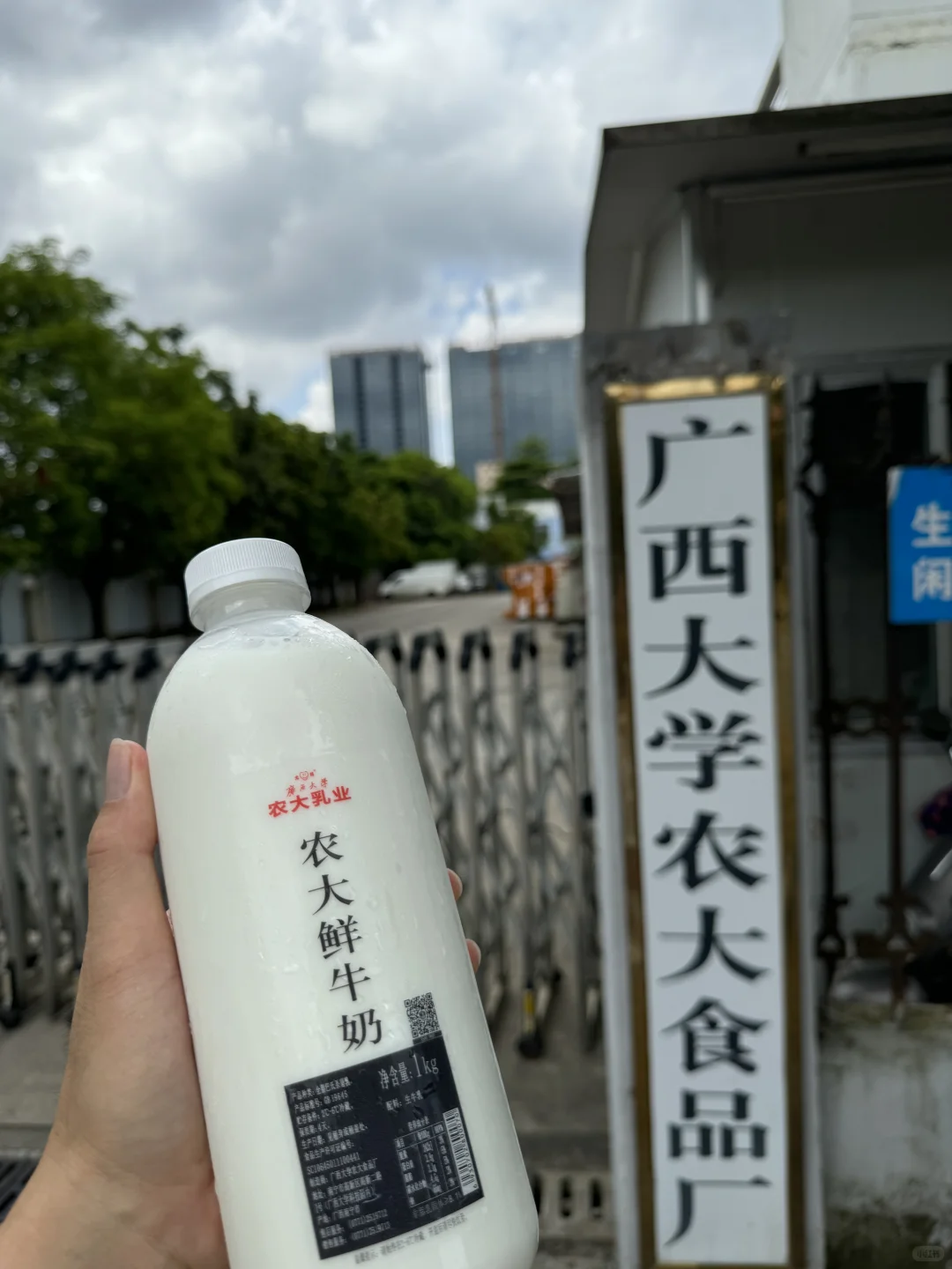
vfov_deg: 71.6
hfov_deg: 56.8
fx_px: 880
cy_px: 634
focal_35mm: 24
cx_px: 476
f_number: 1.78
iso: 80
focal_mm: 6.76
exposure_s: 1/3597
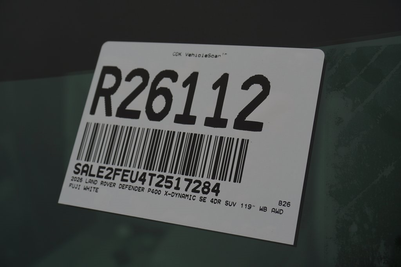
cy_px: 134
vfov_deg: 28.0
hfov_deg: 41.1
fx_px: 534
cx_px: 200
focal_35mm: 48
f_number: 8
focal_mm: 32
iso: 100
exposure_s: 1/400
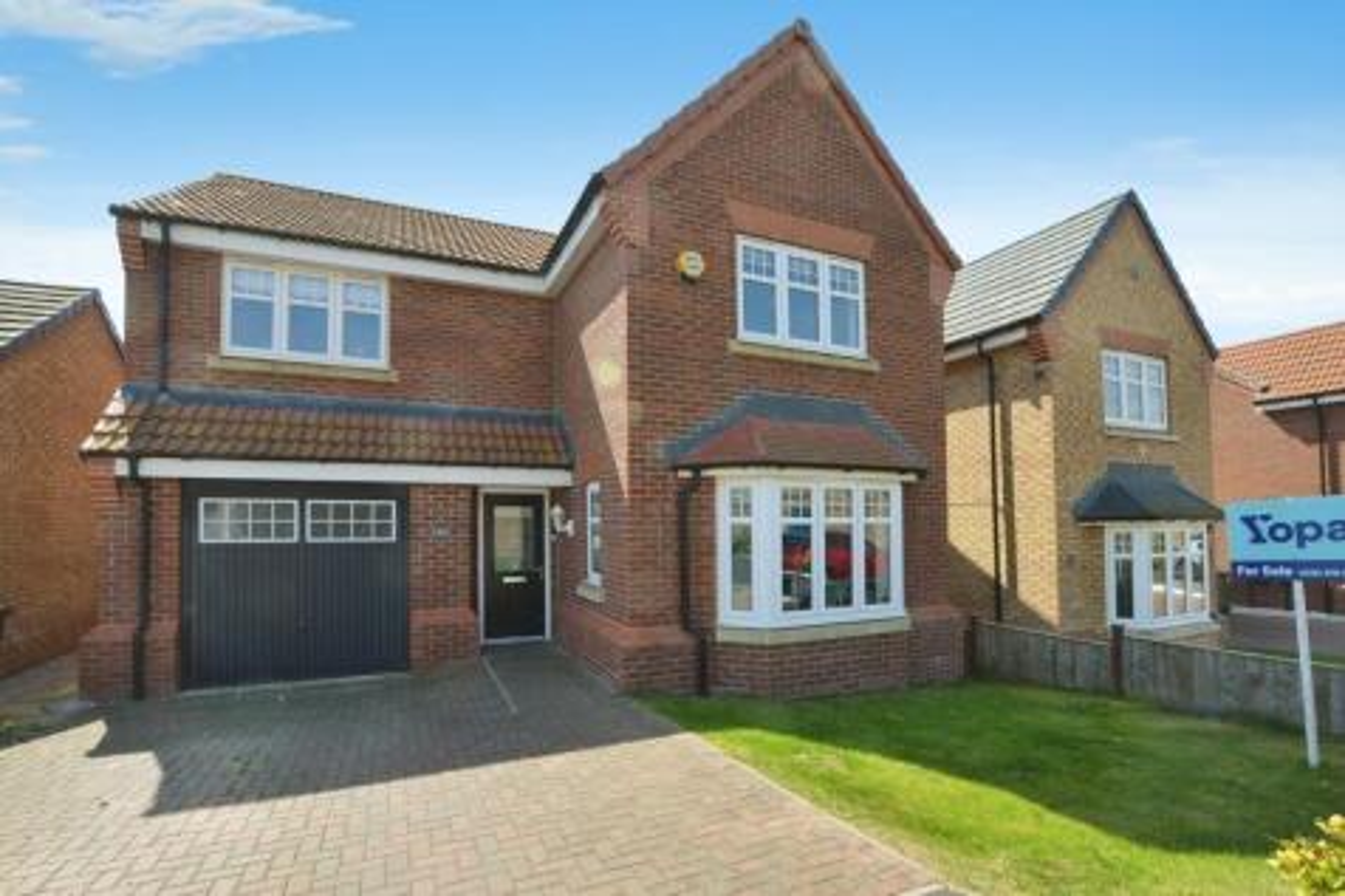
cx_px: 672
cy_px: 448
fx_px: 560
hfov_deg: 100.4
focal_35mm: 15
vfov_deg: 77.3
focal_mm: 10
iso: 160
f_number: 8
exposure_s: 1/250
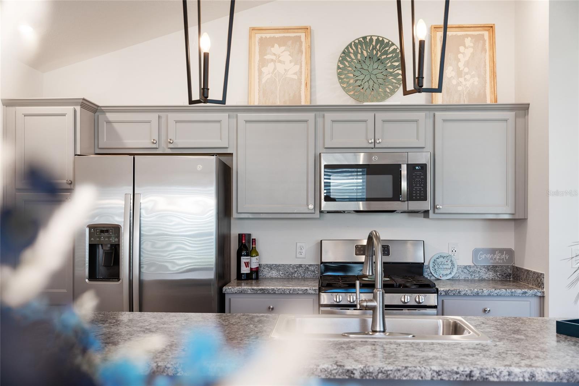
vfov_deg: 34.2
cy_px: 193
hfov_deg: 49.6
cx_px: 290
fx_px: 627
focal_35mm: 39
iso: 100
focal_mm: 39
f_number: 3.5
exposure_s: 1/25
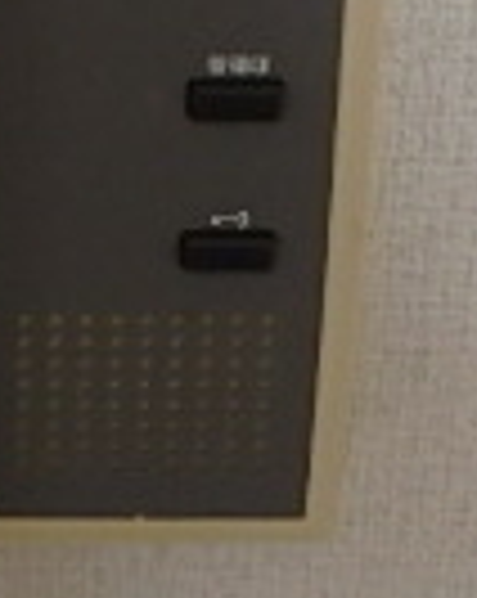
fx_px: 1751
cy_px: -121
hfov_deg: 15.2
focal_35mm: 99
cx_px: 4
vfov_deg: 18.4
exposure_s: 1/30
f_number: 3.5
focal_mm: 3.7
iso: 400
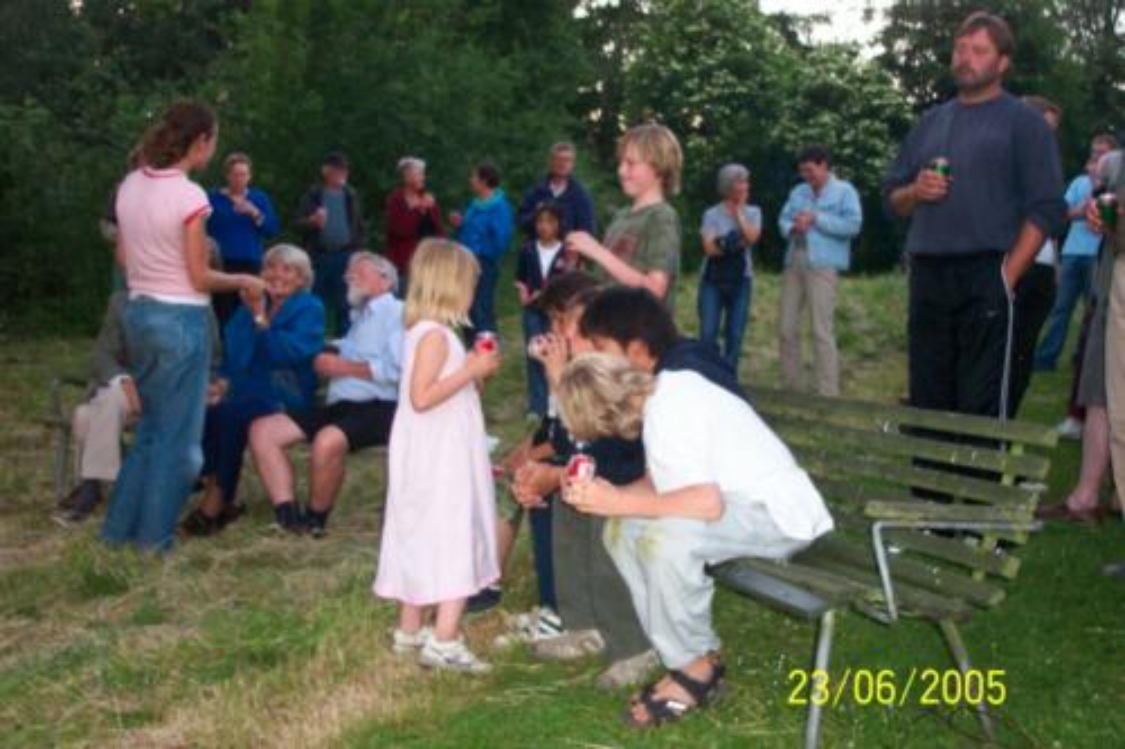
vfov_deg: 37.8
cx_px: 562
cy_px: 374
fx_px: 1093
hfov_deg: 54.5
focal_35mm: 35
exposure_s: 1/30
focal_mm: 7.5
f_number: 2.8
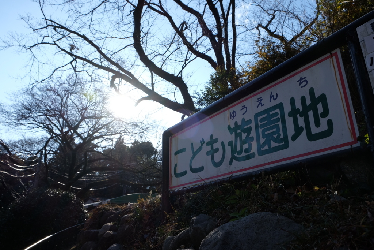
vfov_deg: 47.9
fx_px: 281
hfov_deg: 67.4
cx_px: 187
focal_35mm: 27
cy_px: 125
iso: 250
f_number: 8
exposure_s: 1/320
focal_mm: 18
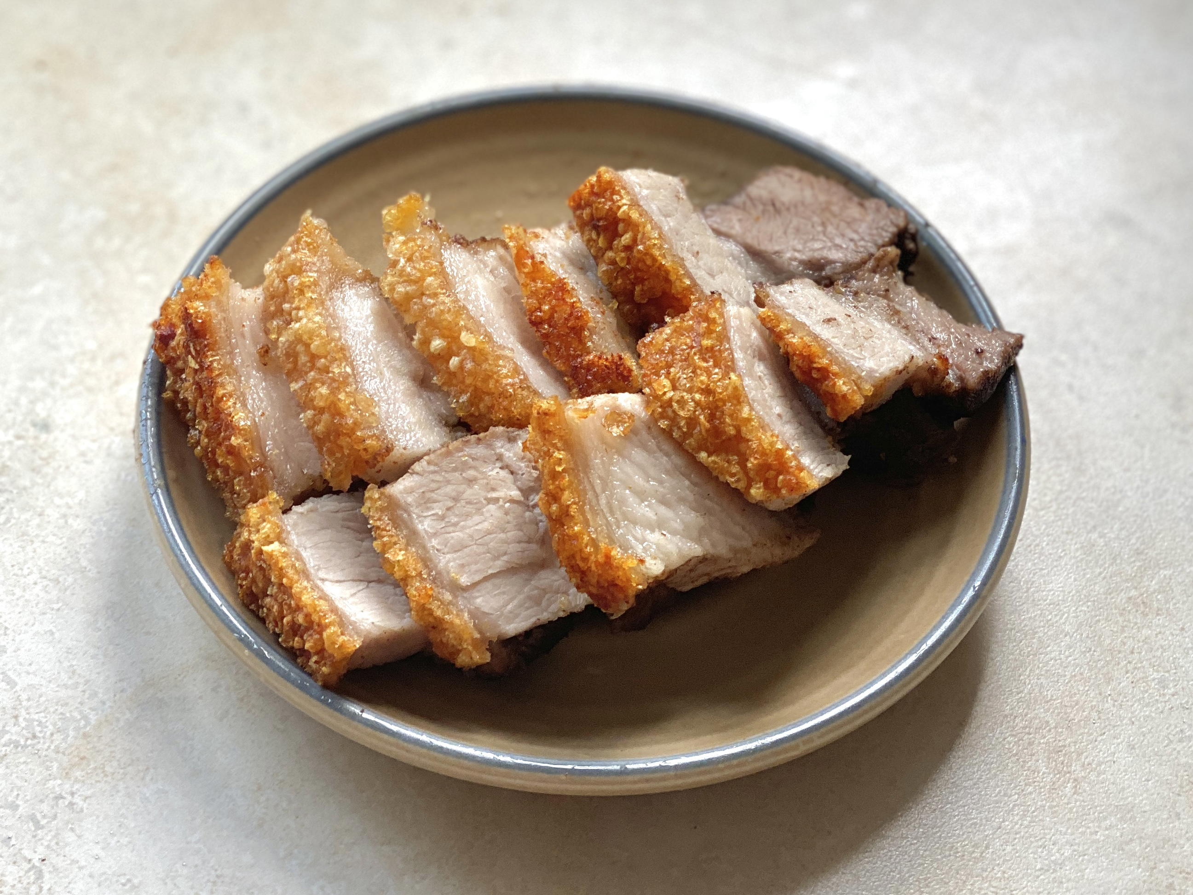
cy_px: 448
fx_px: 1792
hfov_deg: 36.8
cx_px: 596
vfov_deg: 28.0
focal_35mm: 52
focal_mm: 6
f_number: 2
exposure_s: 1/122
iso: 64
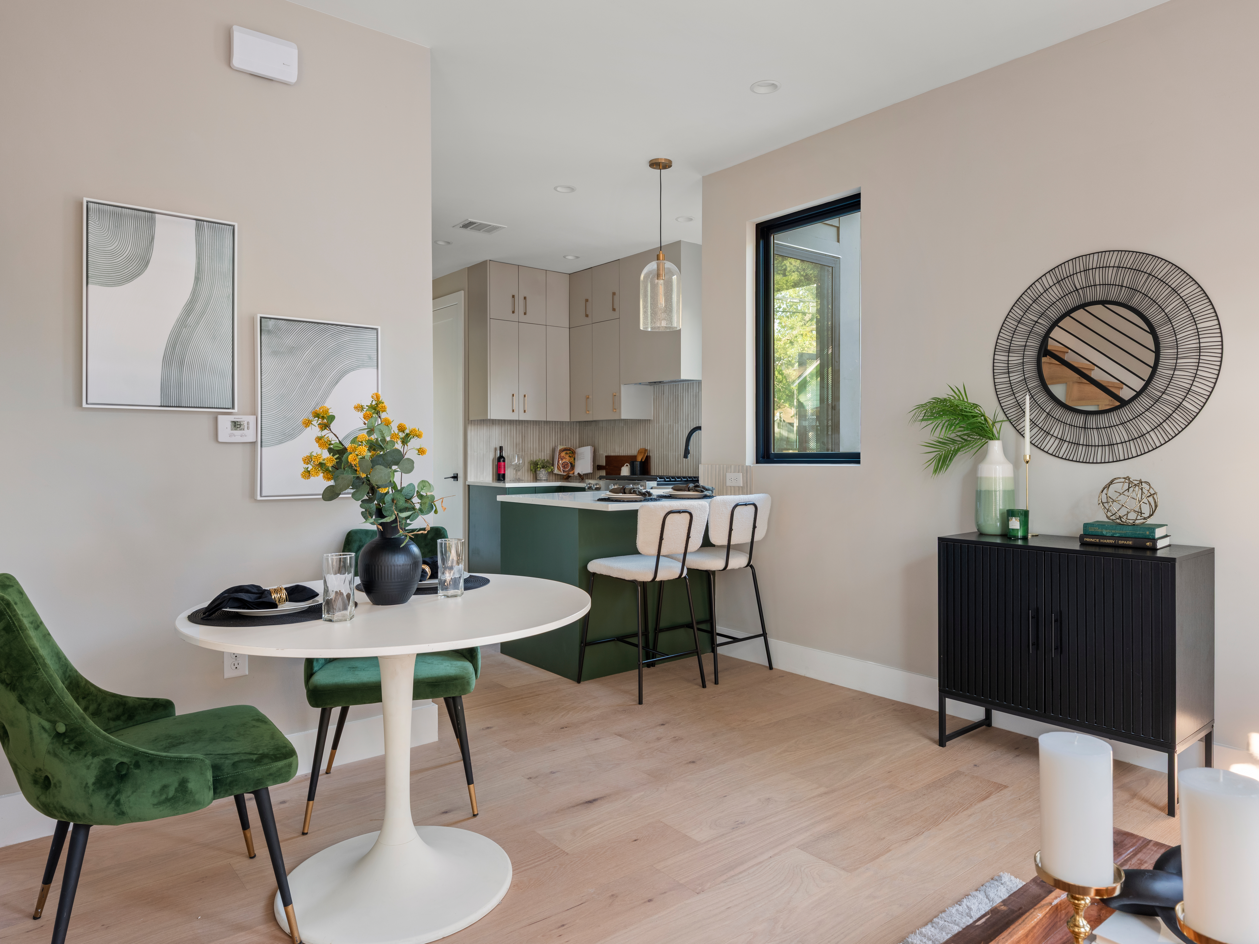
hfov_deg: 79.0
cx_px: 630
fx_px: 764
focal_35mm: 21
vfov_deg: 63.4
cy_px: 472
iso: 400
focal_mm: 27
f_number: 13
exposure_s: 2
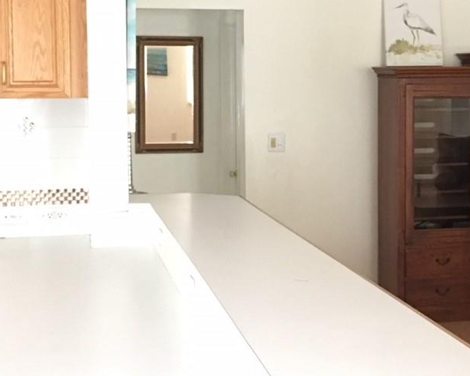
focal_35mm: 74
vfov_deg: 20.7
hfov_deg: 25.5
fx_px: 1030
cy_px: 141
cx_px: 329
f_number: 2.2
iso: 125
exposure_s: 1/4
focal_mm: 4.15
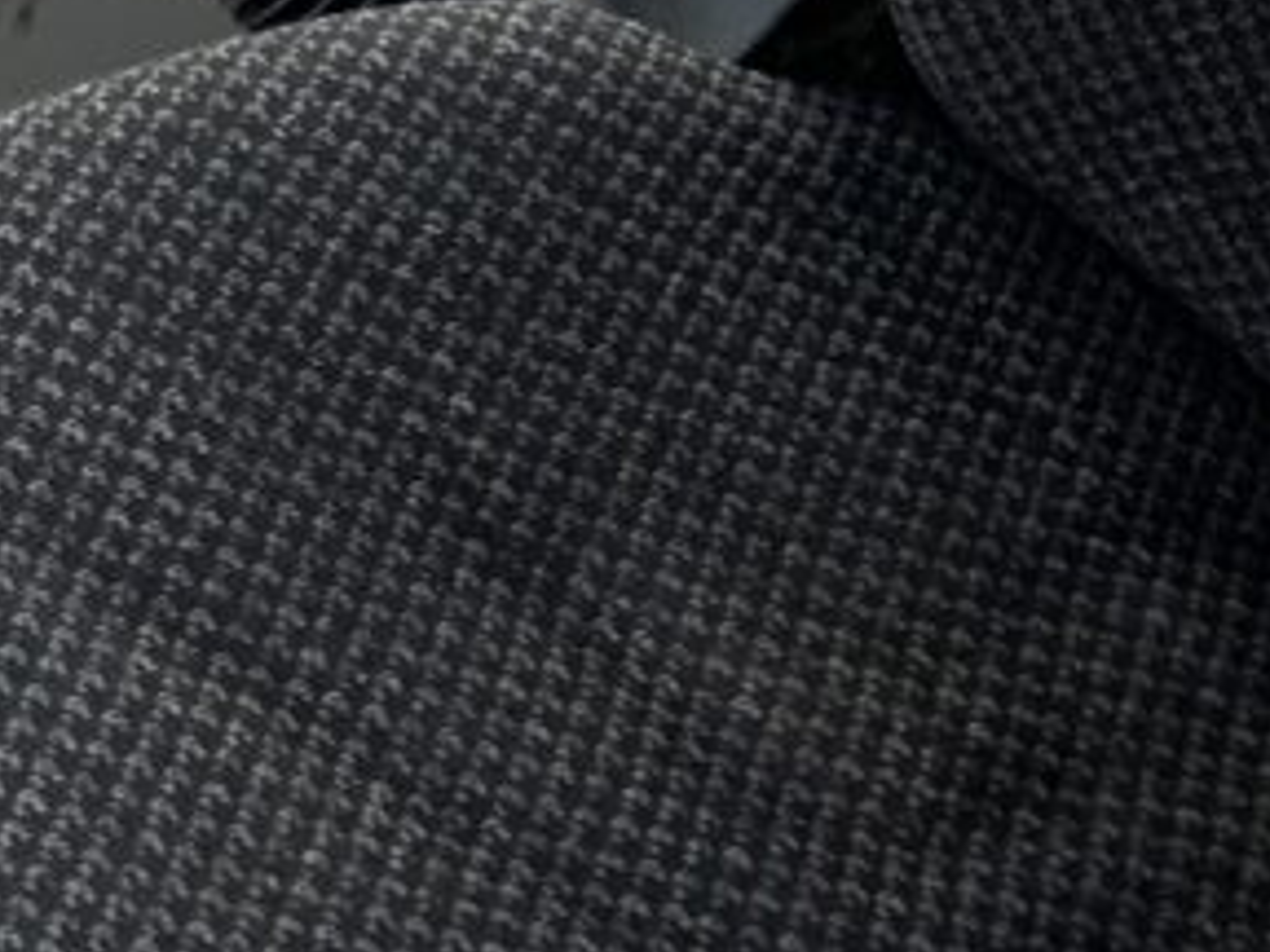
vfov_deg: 13.1
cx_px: -512
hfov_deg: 17.5
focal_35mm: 103
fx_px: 3779
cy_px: -701
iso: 16
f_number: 1.8
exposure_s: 1/161
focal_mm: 3
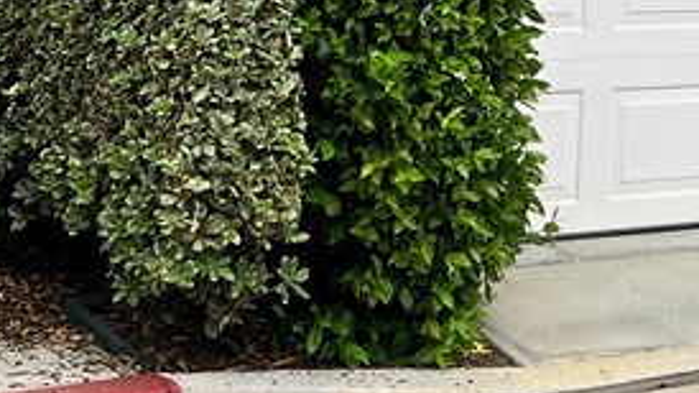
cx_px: 600
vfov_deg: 9.8
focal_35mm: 106
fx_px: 1964
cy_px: -595
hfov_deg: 19.9
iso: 50
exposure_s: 1/1196
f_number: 1.5
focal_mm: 5.7
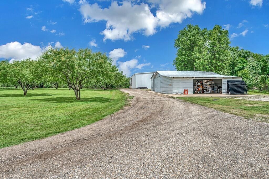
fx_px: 187
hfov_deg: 71.5
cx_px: 134
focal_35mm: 25
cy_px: 90
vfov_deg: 51.3
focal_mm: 25
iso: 100
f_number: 8
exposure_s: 1/640
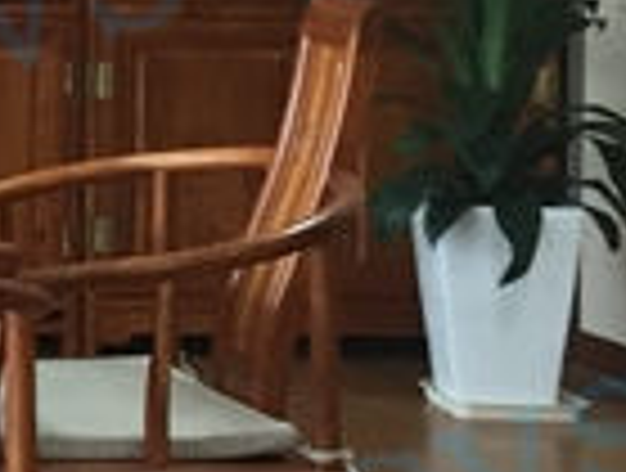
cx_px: -1148
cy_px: -265
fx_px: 3771
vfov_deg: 7.1
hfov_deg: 8.3
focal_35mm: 208
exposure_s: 1/33
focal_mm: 4.15
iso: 80
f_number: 2.2
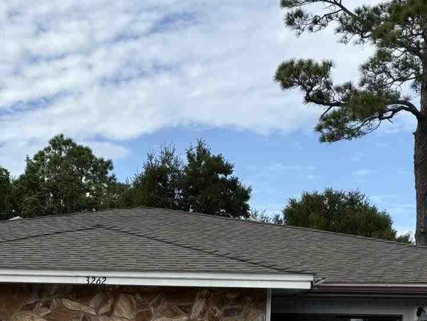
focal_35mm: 73
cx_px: 59
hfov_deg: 26.0
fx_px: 901
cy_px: 367
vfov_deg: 19.2
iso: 50
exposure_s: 1/2141
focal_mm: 5.96
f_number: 1.6
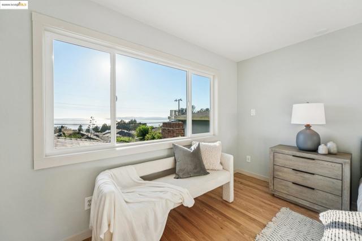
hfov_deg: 104.2
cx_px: 181
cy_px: 120
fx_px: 141
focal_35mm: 14
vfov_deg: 81.2
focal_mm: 14
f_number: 8
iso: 640
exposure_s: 1/500
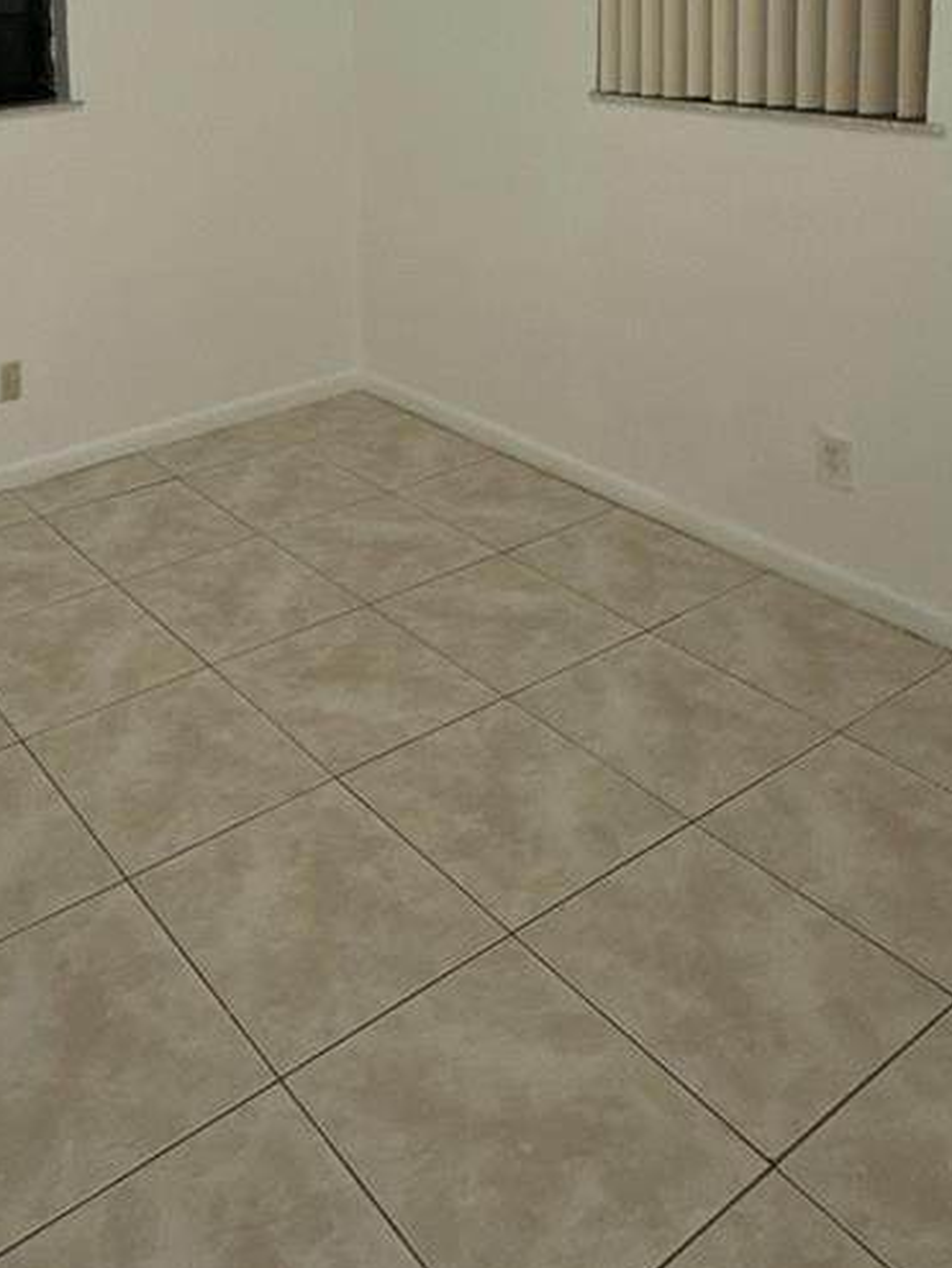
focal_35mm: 34
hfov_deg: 40.2
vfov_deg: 47.6
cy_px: 92
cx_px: 198
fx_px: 1246
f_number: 2.2
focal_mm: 2.22
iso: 160
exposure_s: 1/120
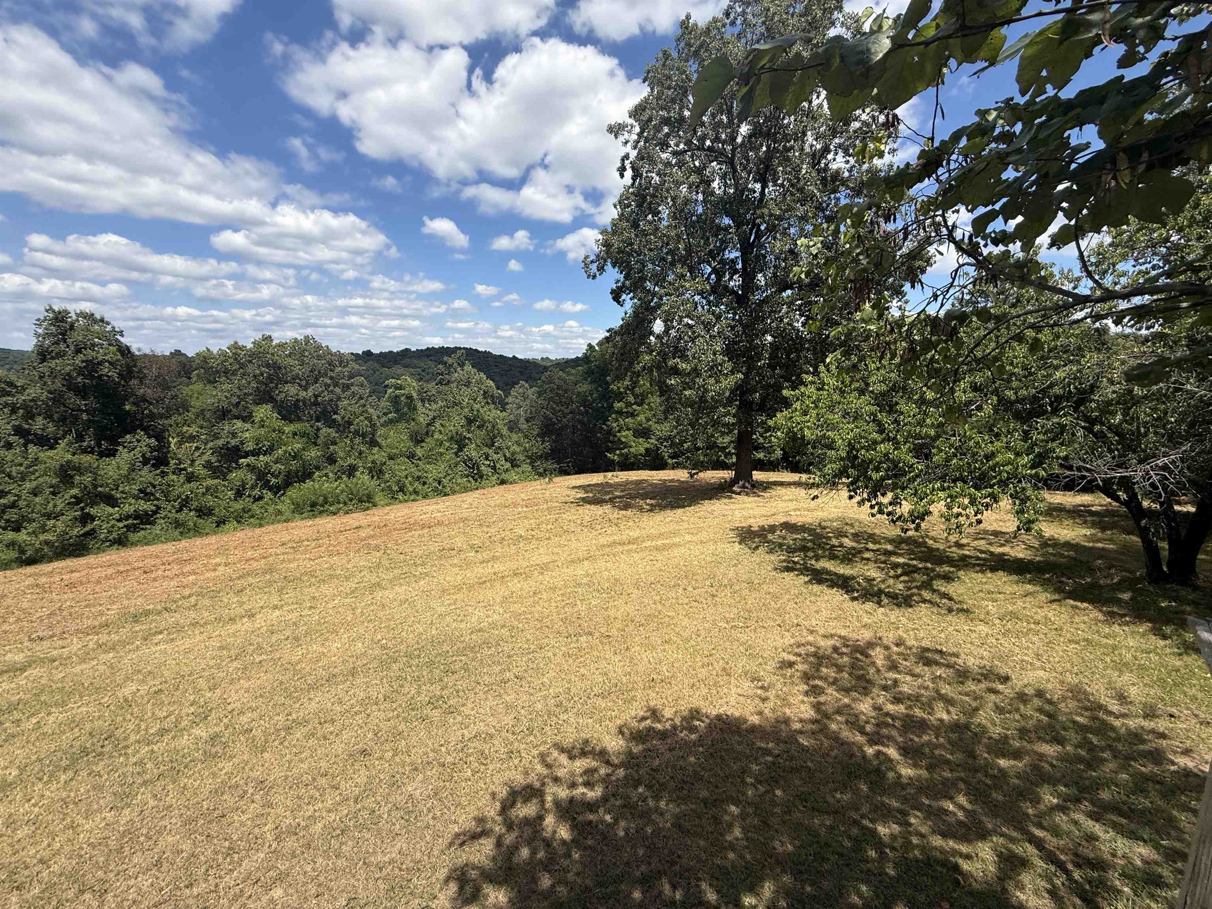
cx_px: 606
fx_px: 490
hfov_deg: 102.1
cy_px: 454
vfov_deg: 85.7
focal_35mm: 14
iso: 50
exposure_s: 1/1848
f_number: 2.2
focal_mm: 2.22
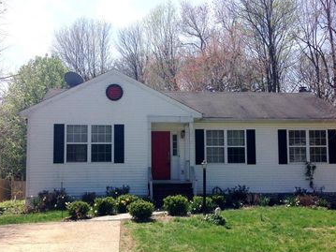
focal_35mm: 46
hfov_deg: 41.2
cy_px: 153
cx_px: 175
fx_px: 446
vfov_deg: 31.4
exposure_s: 1/1642
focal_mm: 4.12
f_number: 2.4
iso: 50
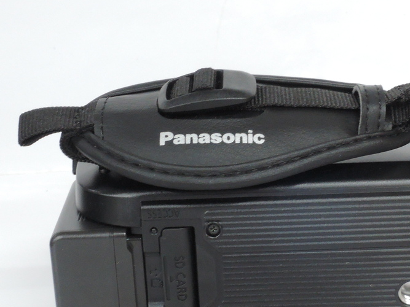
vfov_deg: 13.7
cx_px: 320
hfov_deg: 18.1
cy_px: 212
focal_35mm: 108
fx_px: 1279
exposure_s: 1/13
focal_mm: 12.8
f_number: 7.3
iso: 800
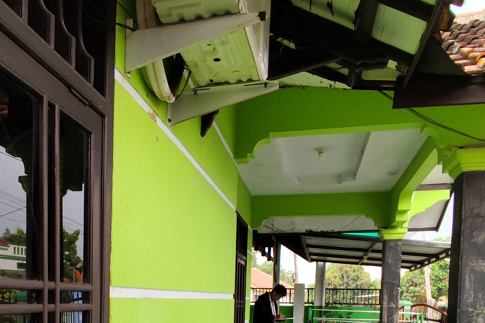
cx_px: 182
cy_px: 316
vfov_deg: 34.7
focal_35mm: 35
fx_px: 471
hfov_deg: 53.8
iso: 50
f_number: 2.2
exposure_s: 1/128
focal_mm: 1.65
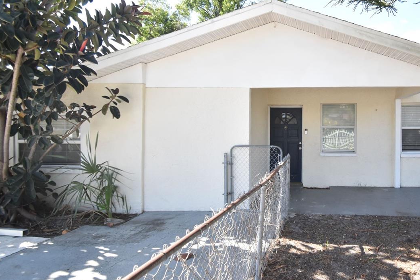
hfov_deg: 71.7
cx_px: 307
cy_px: 126
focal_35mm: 23
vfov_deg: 55.0
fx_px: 268
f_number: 3.5
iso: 800
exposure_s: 1/1500
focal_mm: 10
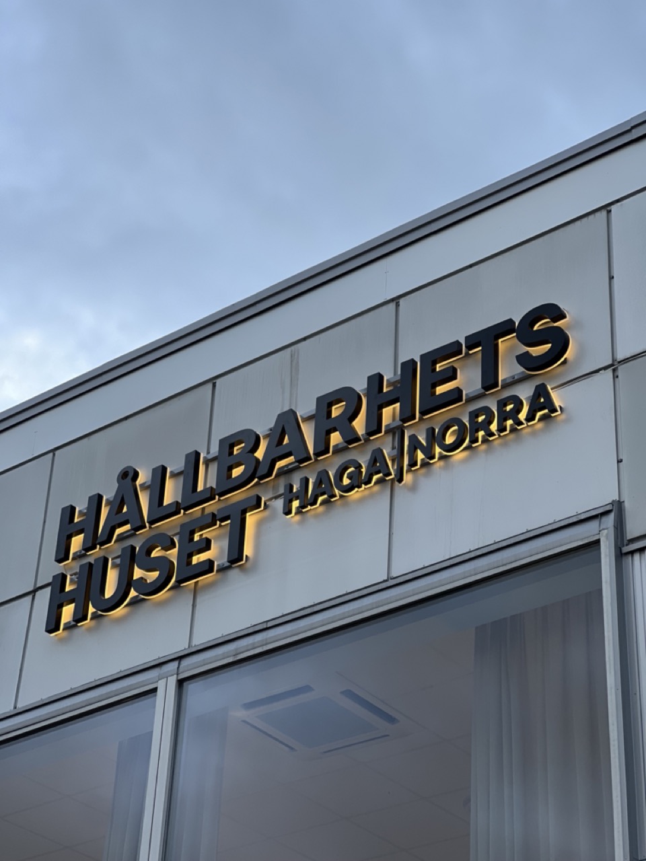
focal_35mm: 77
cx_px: 323
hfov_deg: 19.1
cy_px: 430
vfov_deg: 25.3
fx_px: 1916
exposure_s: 1/121
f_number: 2.8
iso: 32
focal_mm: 9
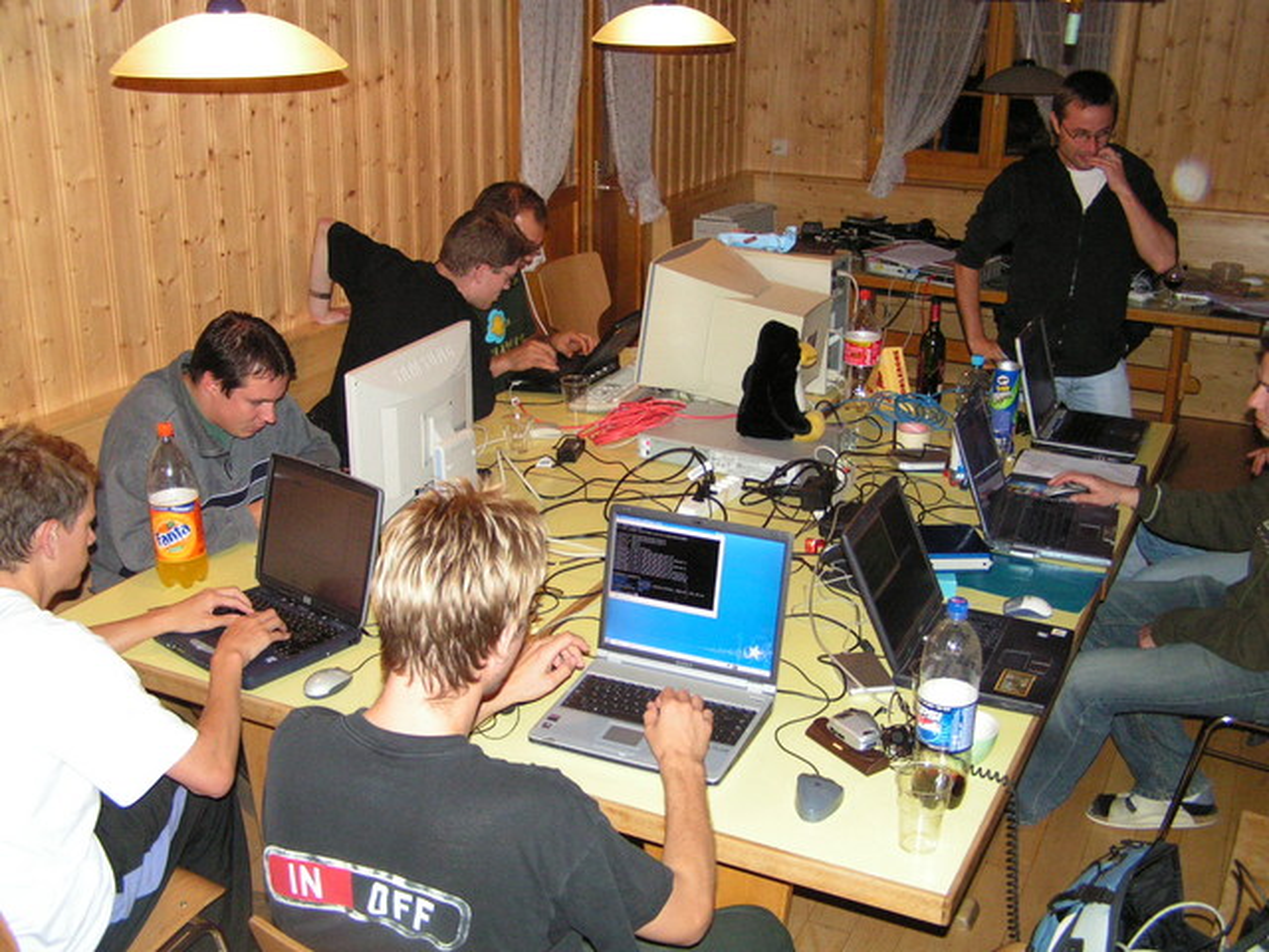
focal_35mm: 38
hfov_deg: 49.0
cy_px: 476
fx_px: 1393
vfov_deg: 37.7
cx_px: 634
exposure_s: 1/40
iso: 200
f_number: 2.8
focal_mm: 6.3
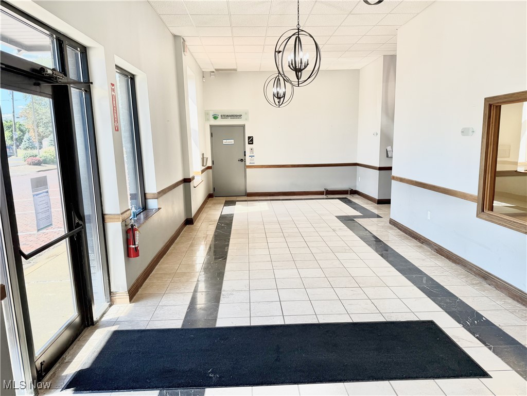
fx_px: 365
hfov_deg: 71.6
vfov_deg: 56.8
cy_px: 198
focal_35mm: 24
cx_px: 264
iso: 100
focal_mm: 6.76
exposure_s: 1/254
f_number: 1.78
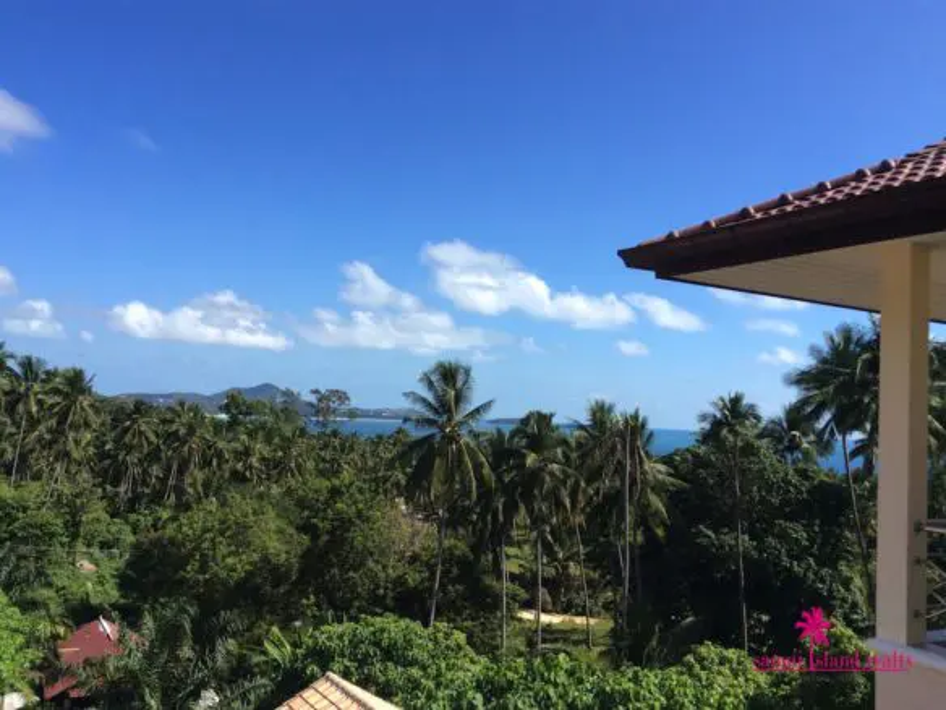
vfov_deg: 44.2
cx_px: 473
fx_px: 875
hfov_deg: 56.8
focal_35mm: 32
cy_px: 355
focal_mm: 3.3
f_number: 2.4
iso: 32
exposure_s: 1/1546
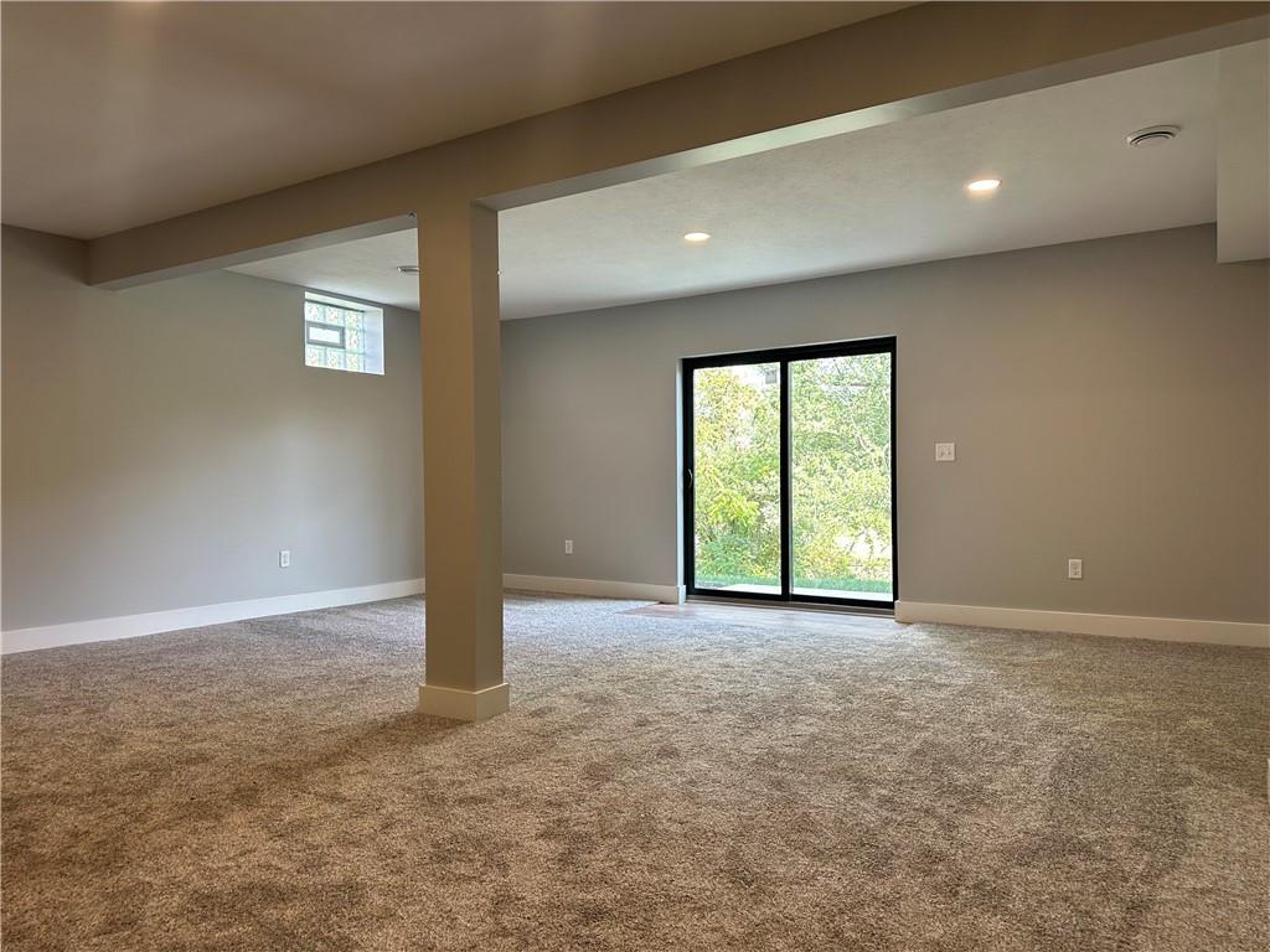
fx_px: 881
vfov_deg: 56.8
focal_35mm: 24
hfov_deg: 71.6
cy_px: 476
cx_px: 635
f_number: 1.78
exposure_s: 1/123
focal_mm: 6.86
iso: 100
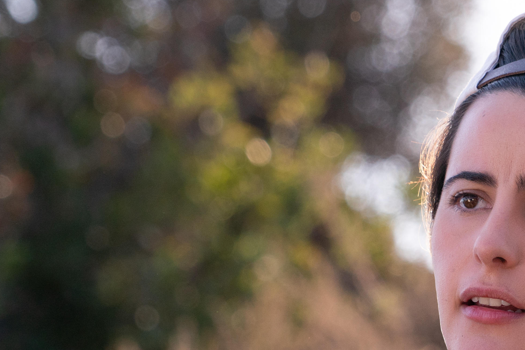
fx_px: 6532
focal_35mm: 448
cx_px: 401
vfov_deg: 3.1
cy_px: 247
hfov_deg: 4.6
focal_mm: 194
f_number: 8
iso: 640
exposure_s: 1/800
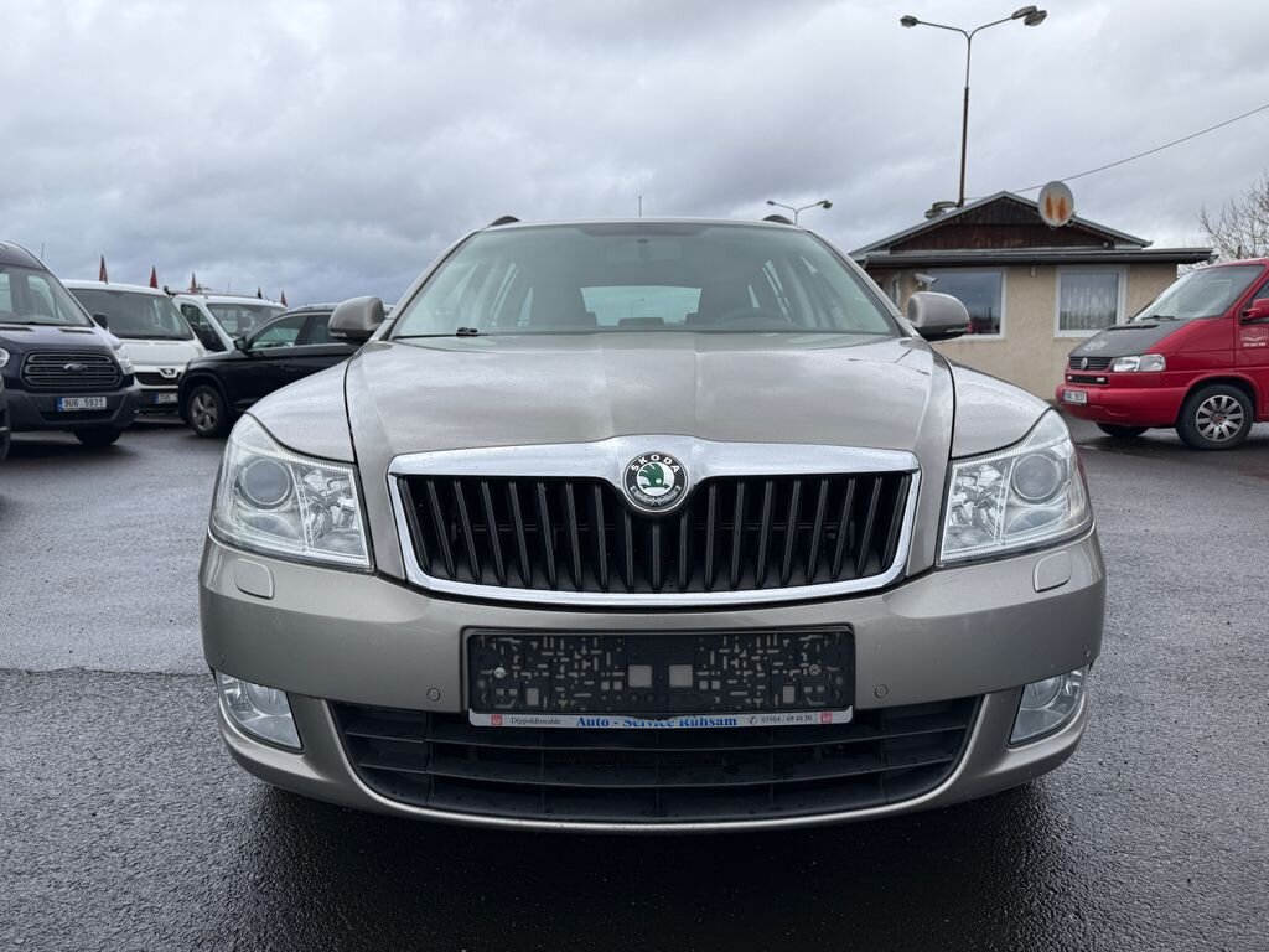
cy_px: 476
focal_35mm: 24
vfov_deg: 56.8
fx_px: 880
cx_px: 634
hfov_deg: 71.6
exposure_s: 1/1464
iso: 80
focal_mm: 6.76
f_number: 1.78
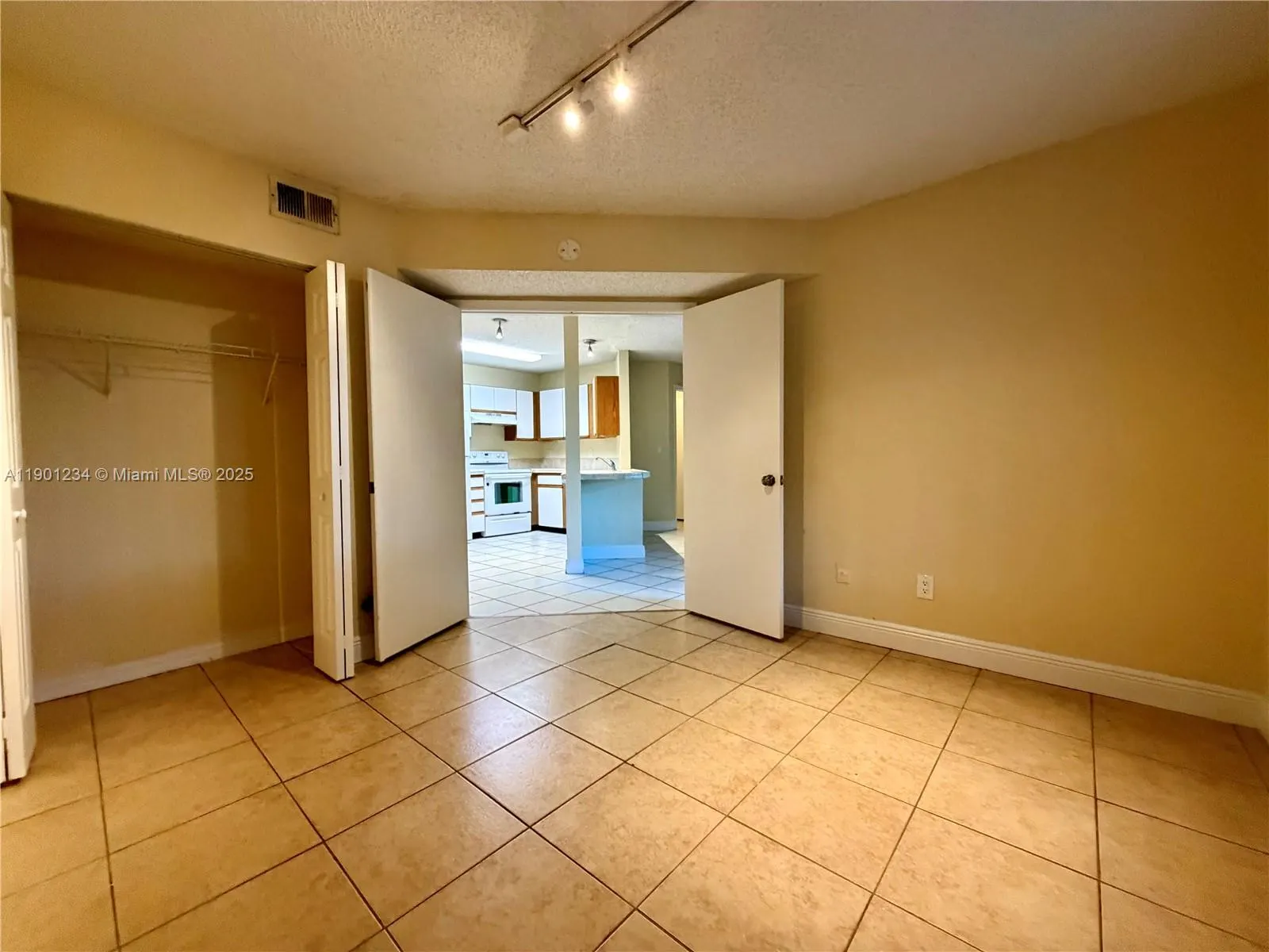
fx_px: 513
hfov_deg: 102.1
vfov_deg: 85.7
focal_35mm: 14
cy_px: 476
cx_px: 634
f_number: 2.2
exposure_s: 1/60
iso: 640
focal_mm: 2.22
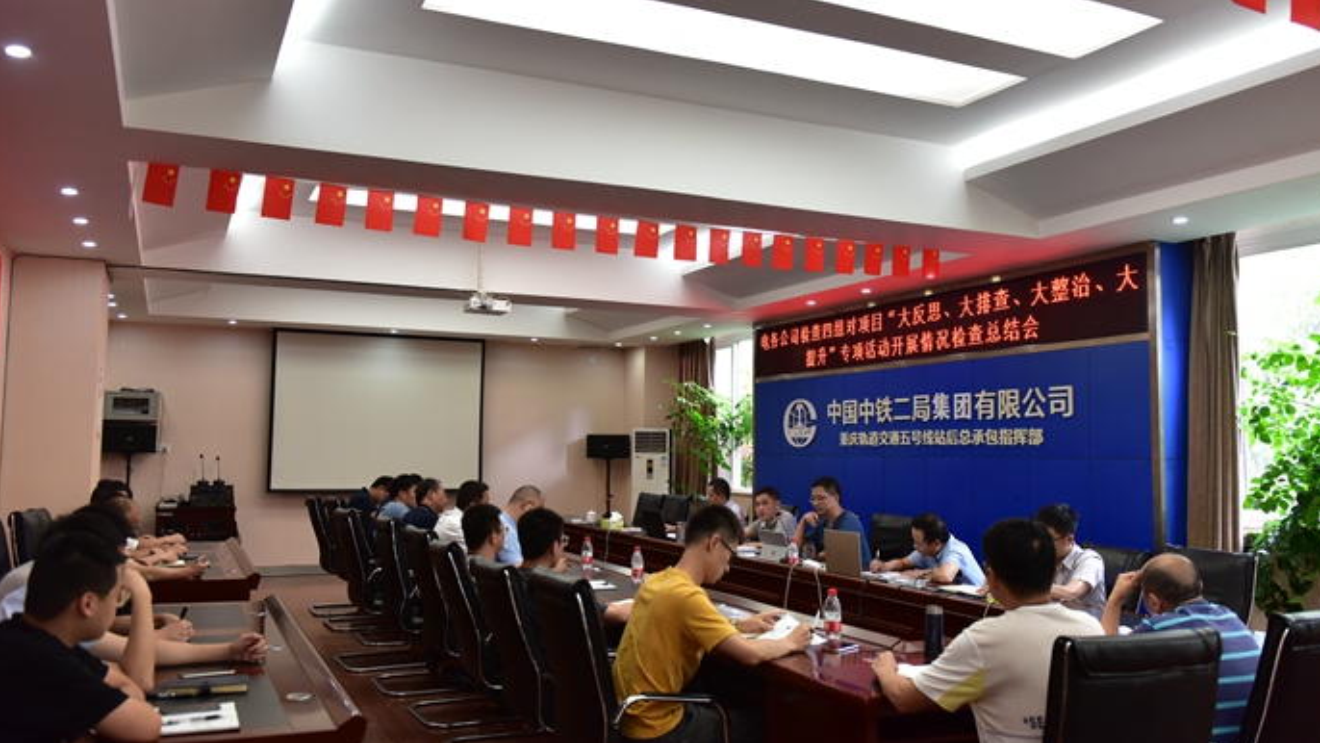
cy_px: 355
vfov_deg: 37.8
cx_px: 666
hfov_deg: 62.6
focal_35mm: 31
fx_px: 1085
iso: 1600
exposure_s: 1/160
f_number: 3.5
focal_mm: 29
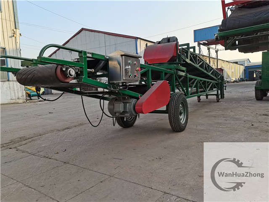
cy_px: 101
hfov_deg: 67.3
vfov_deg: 53.1
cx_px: 134
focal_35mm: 26
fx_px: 202
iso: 50
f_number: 1.8
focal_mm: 5.58
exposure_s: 1/295
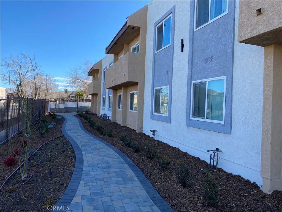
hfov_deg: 67.3
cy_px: 106
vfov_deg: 53.1
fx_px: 212
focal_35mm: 26
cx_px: 141
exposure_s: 1/1170
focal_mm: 4.25
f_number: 1.8
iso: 32
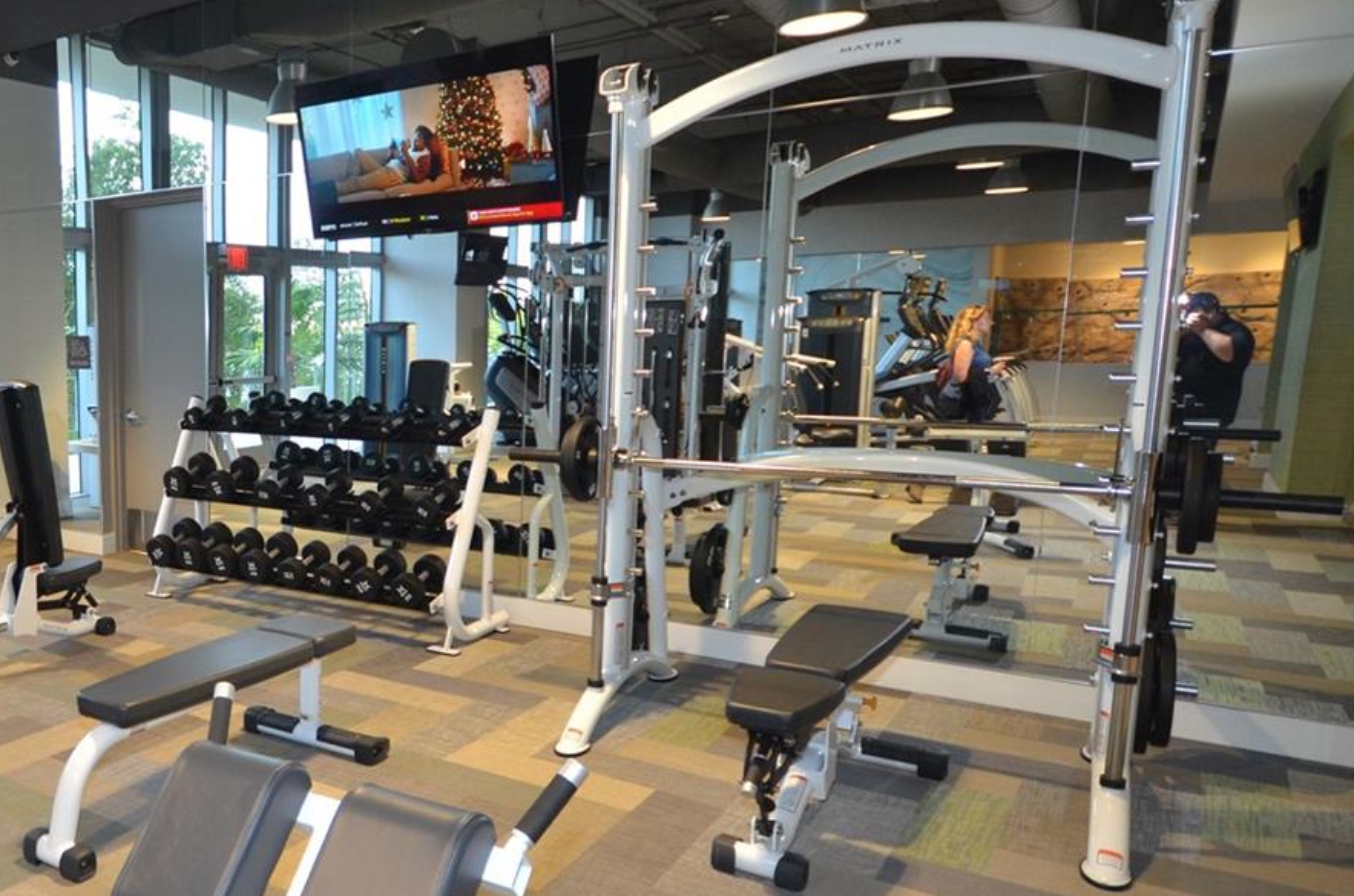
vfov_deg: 43.5
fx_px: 1122
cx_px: 204
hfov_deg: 56.0
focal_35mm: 30
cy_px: 484
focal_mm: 11
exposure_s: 1/60
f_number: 4.2
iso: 800
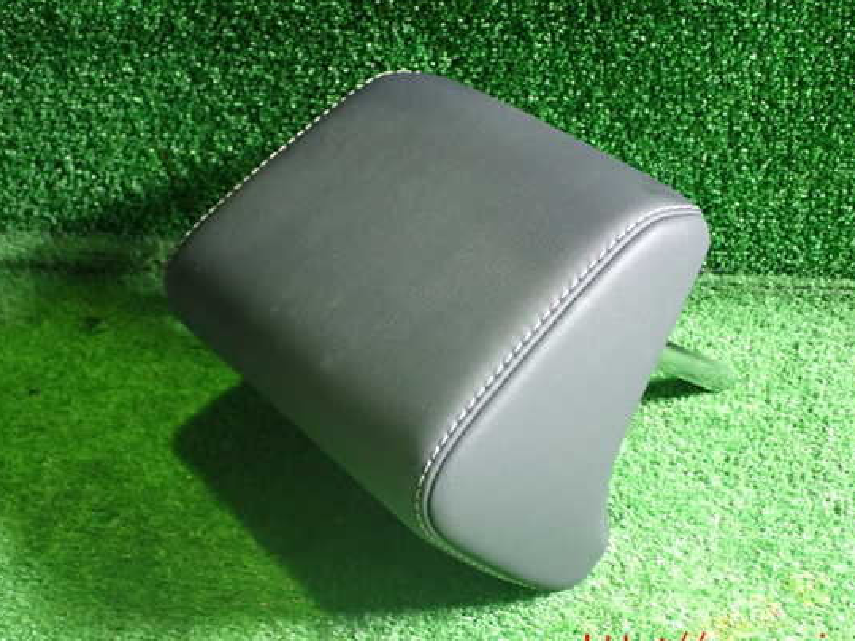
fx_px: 1210
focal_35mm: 49
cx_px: 466
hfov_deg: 38.9
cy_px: 313
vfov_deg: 29.7
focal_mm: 7.84
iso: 800
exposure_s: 1/30
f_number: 2.9
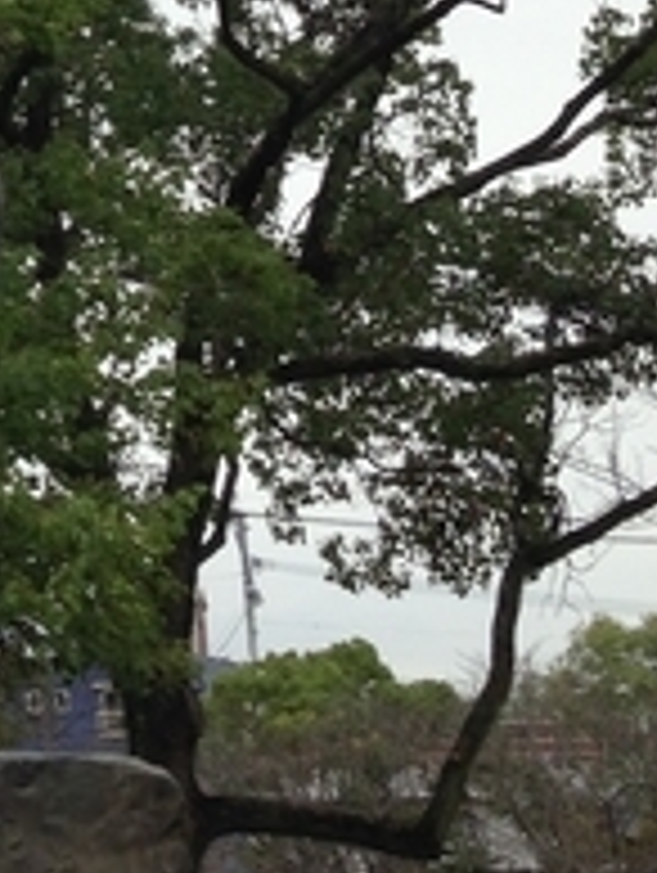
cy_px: -378
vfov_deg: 13.7
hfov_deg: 10.6
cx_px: -297
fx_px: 3434
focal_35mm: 136
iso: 50
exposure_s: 1/136
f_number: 2.4
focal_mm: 4.12
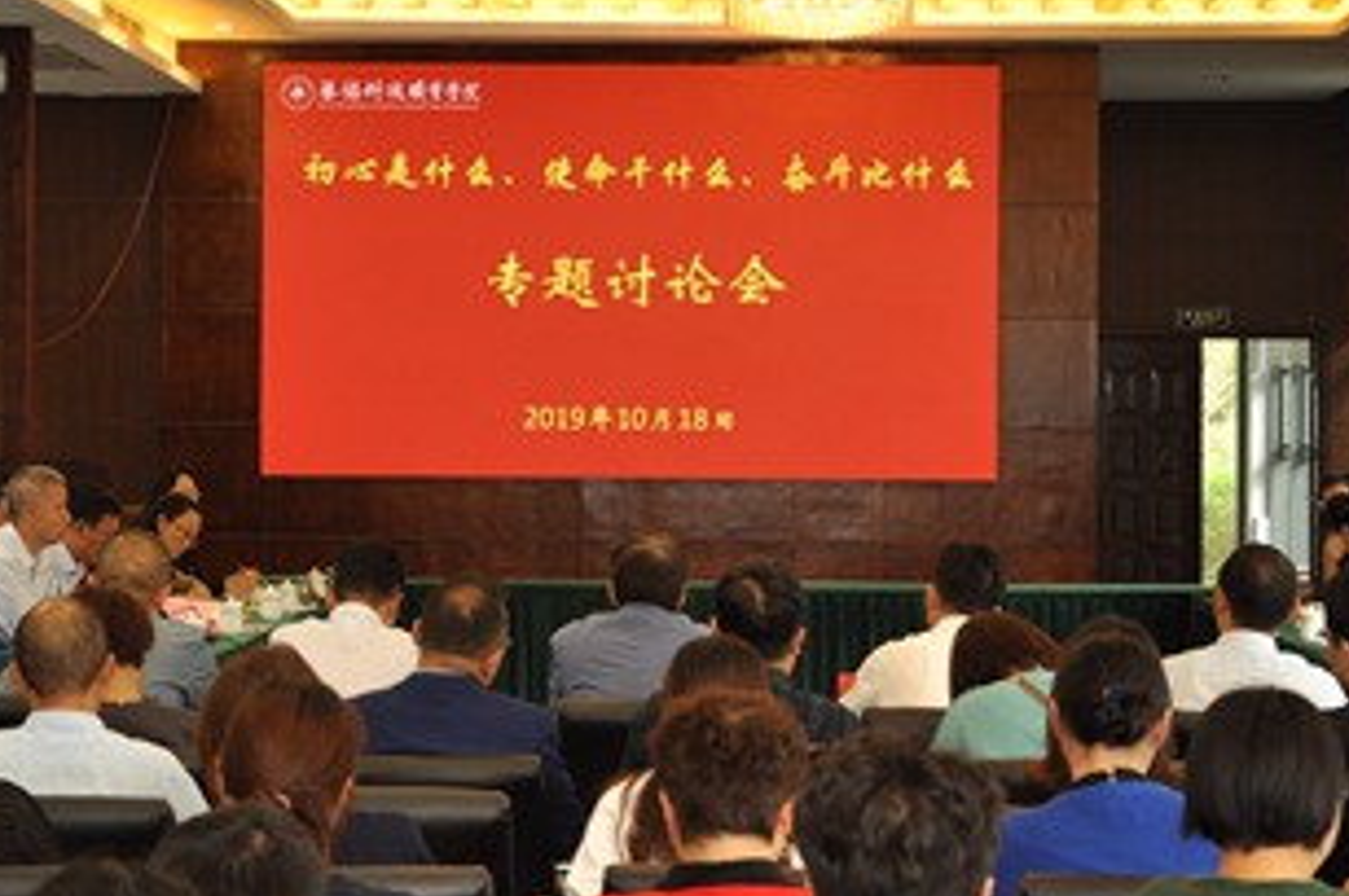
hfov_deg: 20.0
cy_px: 336
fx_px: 3818
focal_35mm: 102
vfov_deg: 13.4
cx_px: 615
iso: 400
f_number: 5
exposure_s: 1/60
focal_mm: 38
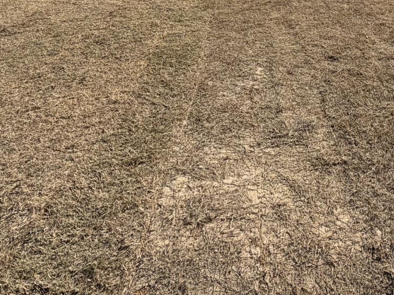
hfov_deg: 46.3
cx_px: 319
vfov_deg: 30.6
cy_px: -77
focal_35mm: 38
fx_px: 432
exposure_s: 1/1259
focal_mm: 2.22
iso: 20
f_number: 2.2
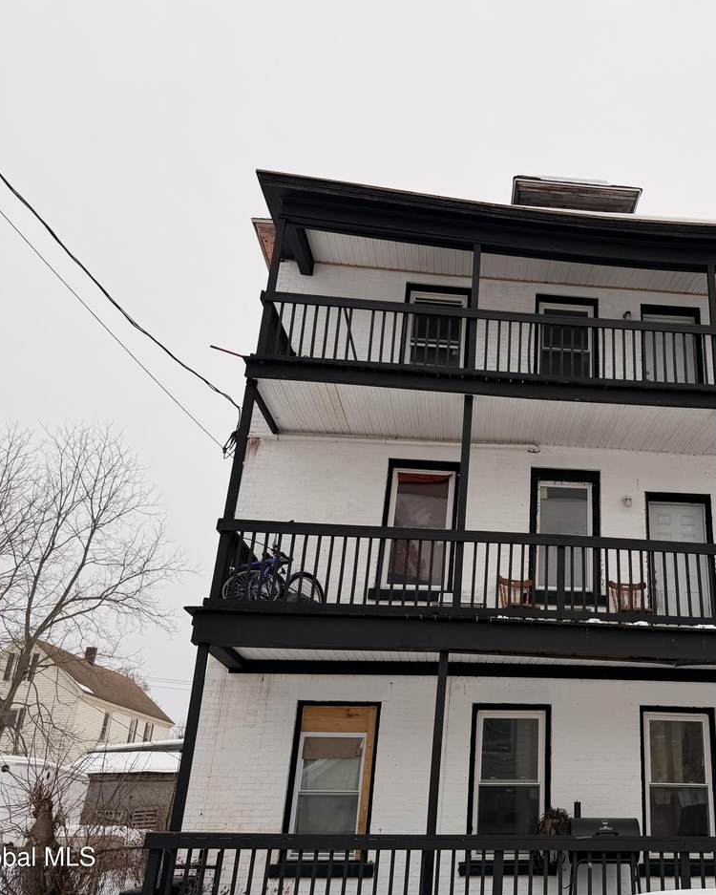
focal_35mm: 32
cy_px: 440
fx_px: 847
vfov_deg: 55.7
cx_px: 571
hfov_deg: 43.7
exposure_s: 1/3425
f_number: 1.78
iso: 80
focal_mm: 6.76
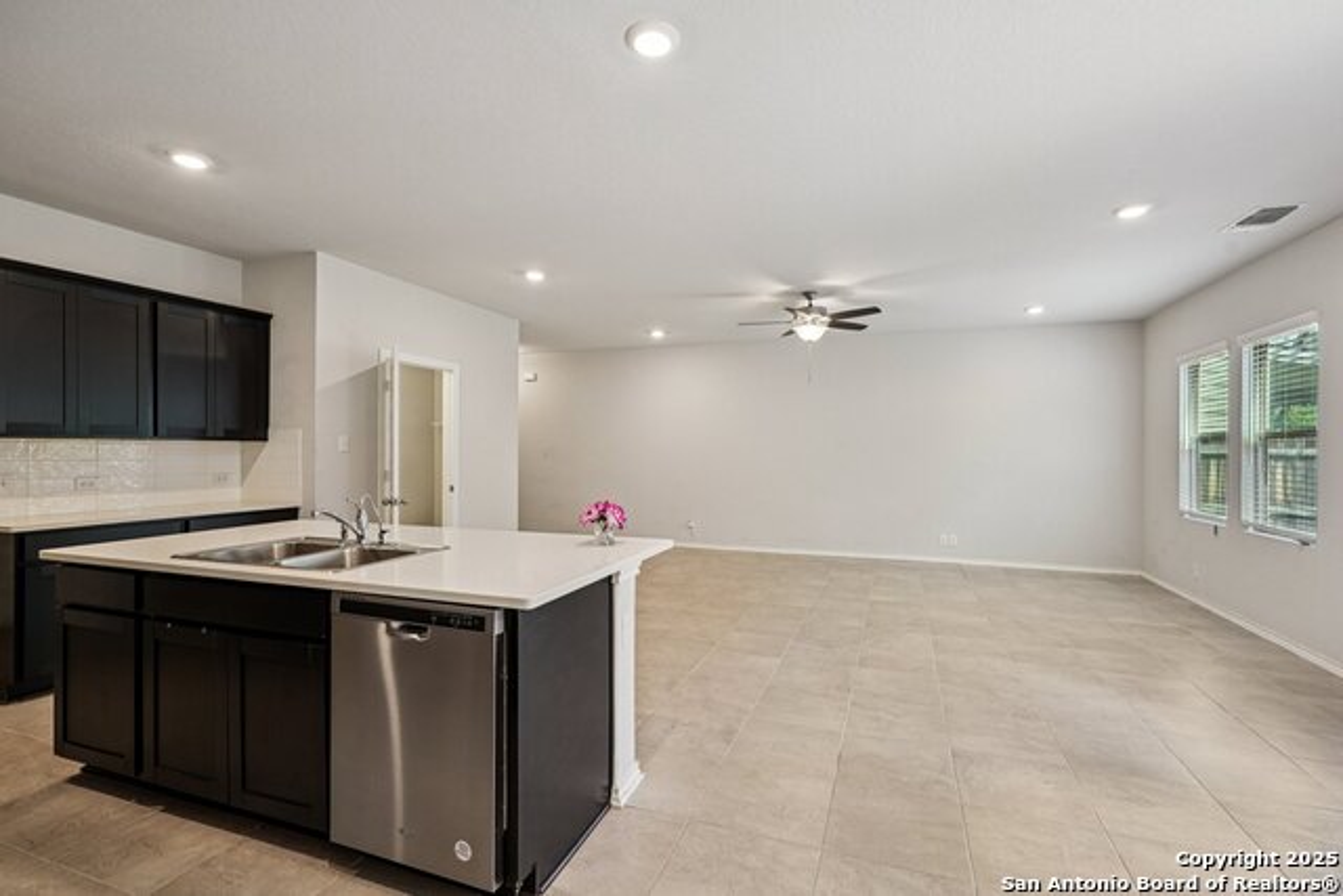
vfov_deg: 72.1
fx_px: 616
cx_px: 672
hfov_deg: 95.0
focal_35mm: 16
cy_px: 448
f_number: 8
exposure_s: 1/25
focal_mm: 16.5
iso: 400
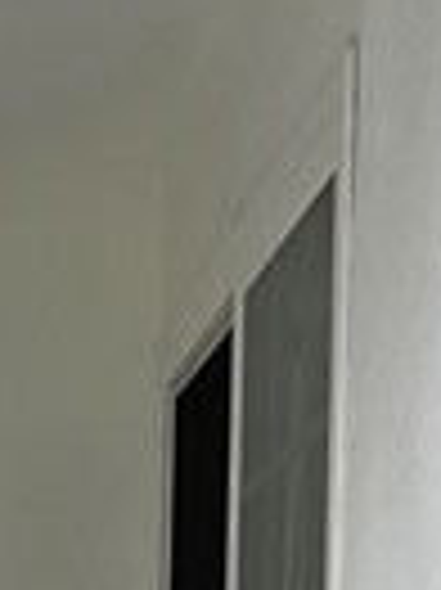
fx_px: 3454
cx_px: -868
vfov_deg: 9.2
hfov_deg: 6.6
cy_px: 1171
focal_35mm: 203
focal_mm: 5.7
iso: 64
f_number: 1.5
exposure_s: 1/130
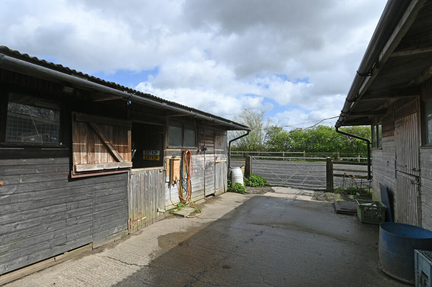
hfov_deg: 90.0
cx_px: 216
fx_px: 216
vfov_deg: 67.3
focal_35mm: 18
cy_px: 144
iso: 400
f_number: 11
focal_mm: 18
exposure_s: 1/500
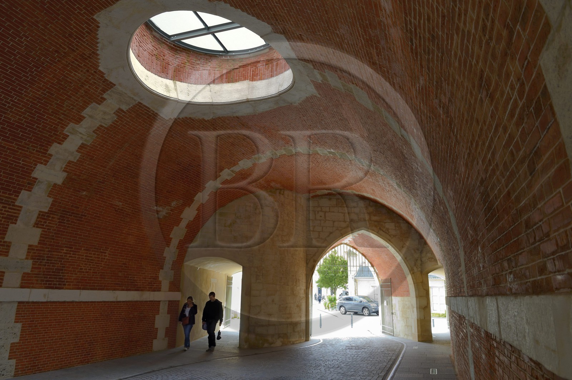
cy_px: 190
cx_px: 286
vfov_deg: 53.1
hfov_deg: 73.8
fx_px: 381
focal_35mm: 24
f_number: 6.3
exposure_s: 1/50
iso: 400
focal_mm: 24
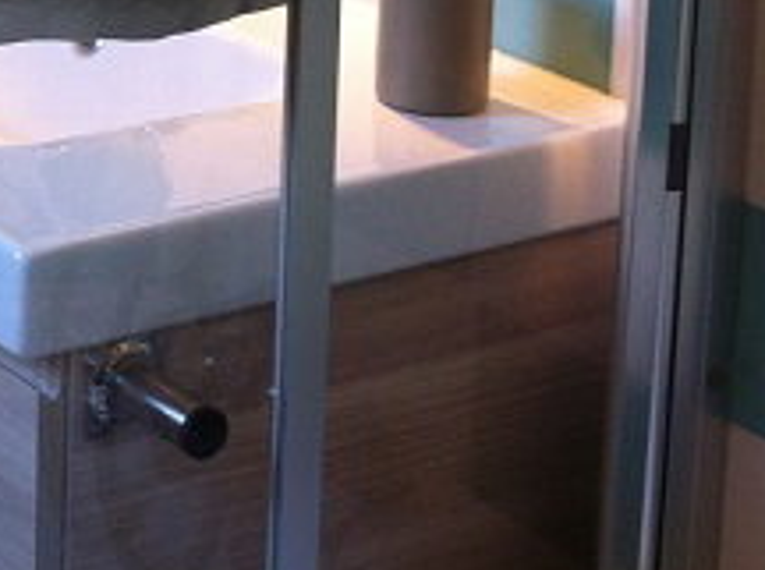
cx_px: -290
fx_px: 2778
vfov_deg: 11.1
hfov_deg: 14.8
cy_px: -398
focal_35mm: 126
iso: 80
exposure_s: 1/20
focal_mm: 3.85
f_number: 2.8
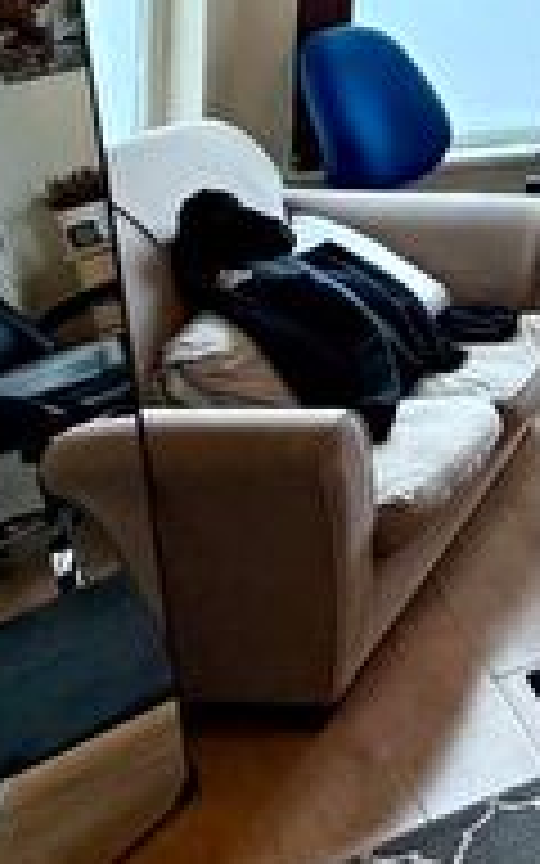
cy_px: -25
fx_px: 1272
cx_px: 1202
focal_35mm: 54
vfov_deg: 33.8
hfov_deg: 15.9
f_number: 2.2
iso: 320
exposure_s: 1/62
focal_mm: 2.22
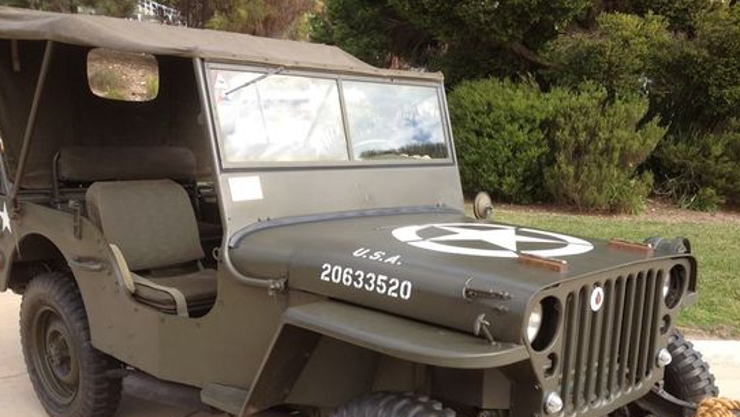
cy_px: 325
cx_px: 377
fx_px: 883
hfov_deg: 45.5
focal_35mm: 45
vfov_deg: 26.1
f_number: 2.4
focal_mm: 4.28
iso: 64
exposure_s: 1/428
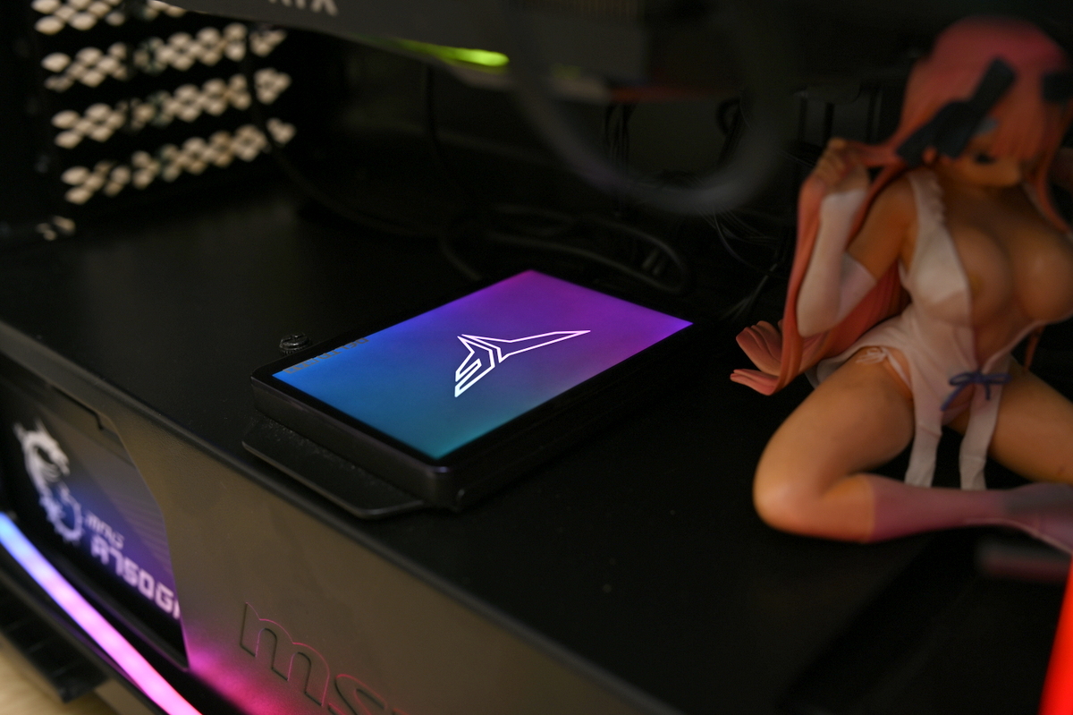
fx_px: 1043
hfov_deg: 54.5
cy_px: 358
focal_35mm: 35
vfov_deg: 37.8
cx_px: 536
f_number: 4.5
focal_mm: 35
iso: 125
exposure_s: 1/50
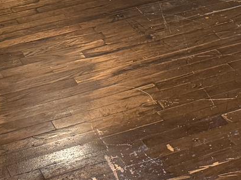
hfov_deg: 15.9
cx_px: 218
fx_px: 849
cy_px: -222
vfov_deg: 10.7
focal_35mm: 122
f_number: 1.78
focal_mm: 6.76
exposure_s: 1/60
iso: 250
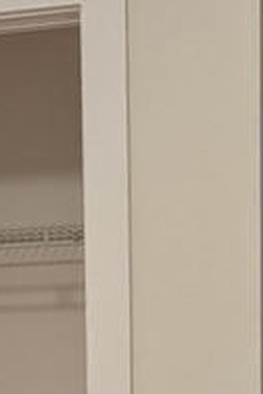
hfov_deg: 10.6
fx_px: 1414
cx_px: 66
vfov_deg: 15.2
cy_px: 507
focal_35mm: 129
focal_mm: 6.81
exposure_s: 1/24
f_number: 1.85
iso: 69
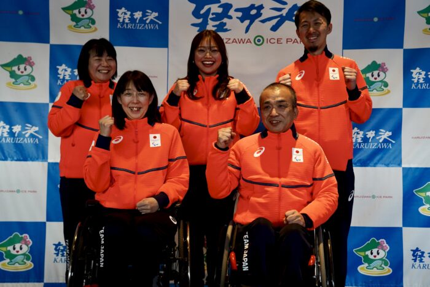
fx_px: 681
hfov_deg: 35.0
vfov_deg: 23.8
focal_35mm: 57
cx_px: 215
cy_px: 144
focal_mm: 57
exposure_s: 1/125
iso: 1000
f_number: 4
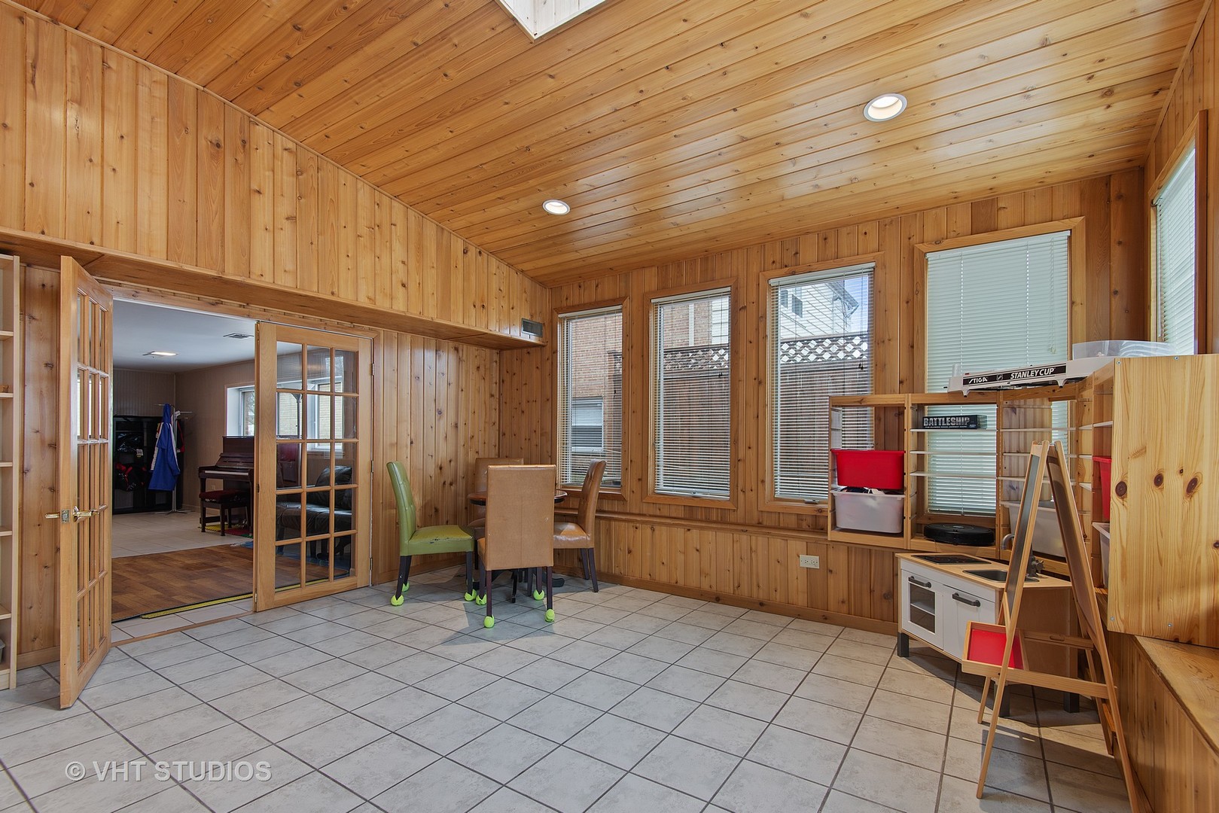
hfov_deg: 96.7
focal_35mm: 16
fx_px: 542
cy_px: 406
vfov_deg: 73.8
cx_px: 610
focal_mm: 16
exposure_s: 1/4
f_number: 8
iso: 200
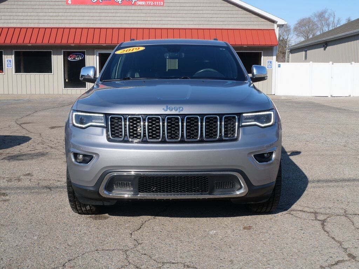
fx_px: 456
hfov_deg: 42.9
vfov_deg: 32.9
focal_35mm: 44
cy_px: 134
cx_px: 180
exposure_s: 1/400
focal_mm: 22
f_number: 10
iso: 200
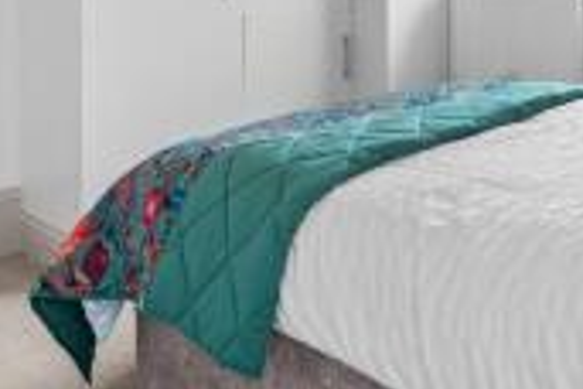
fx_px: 632
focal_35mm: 39
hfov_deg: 47.4
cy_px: -49
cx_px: 450
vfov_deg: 30.3
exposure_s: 1/25
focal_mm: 14
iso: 640
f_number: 8
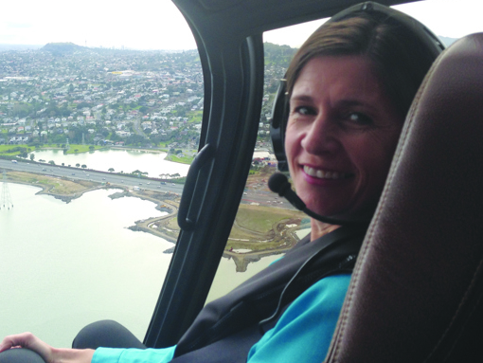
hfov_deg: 42.7
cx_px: 192
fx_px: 614
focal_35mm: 44
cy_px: 154
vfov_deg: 32.8
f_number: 2.4
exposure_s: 1/444
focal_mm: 4.12
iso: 50
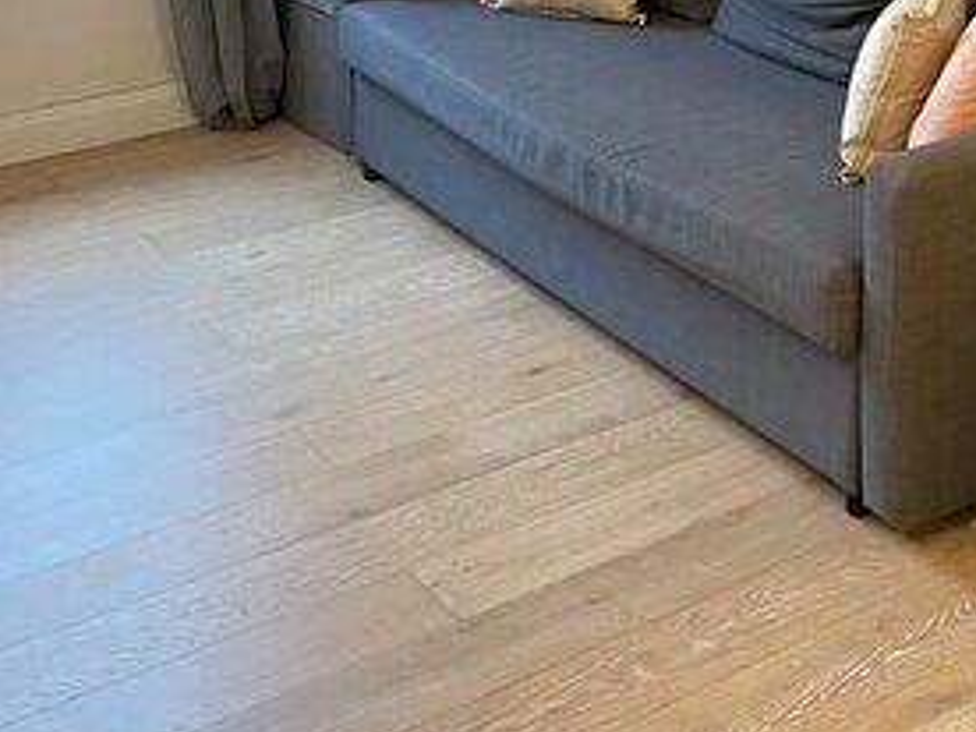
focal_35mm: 66
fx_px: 1861
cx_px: 895
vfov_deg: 20.9
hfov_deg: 28.2
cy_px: -126
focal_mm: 4.25
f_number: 1.8
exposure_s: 1/50
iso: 250
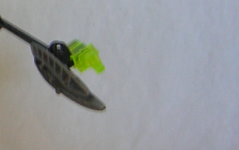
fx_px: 749
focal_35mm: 115
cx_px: -64
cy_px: 34
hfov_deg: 17.1
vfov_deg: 11.4
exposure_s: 1/8.6
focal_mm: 4.7
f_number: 2.6
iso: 50
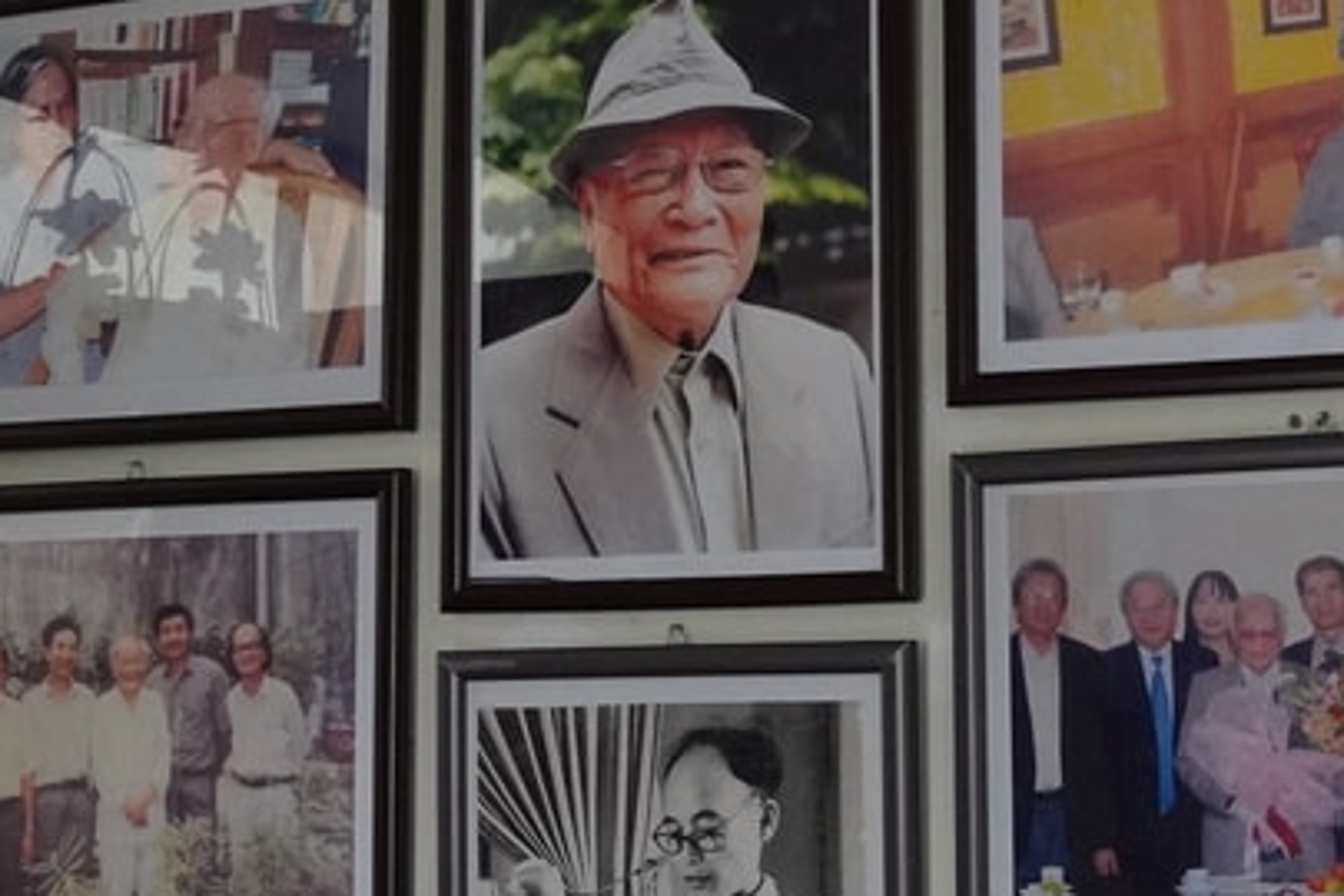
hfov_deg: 53.0
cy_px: 425
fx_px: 1344
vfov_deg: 36.9
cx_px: 757
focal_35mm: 36
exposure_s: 1/60
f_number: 4
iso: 3200
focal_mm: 18
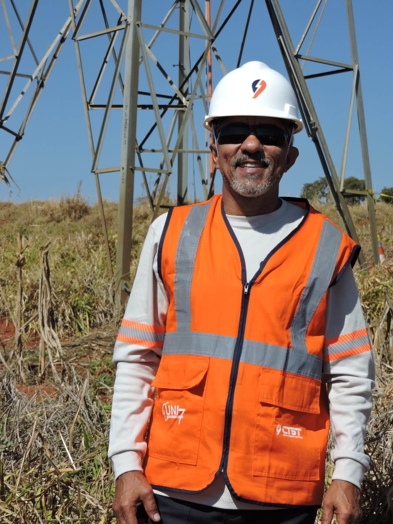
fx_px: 1287
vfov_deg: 23.0
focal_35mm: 85
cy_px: 239
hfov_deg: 17.4
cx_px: 225
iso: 100
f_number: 3.9
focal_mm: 12.5
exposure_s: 1/1250
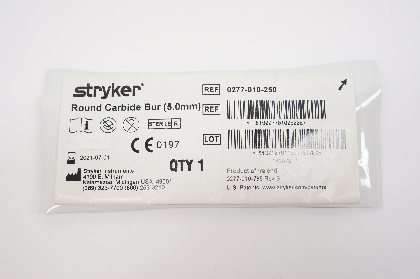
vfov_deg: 32.9
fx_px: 472
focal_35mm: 40
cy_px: 140
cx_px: 210
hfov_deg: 48.0
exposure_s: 1/60
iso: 400
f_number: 6.3
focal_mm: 27
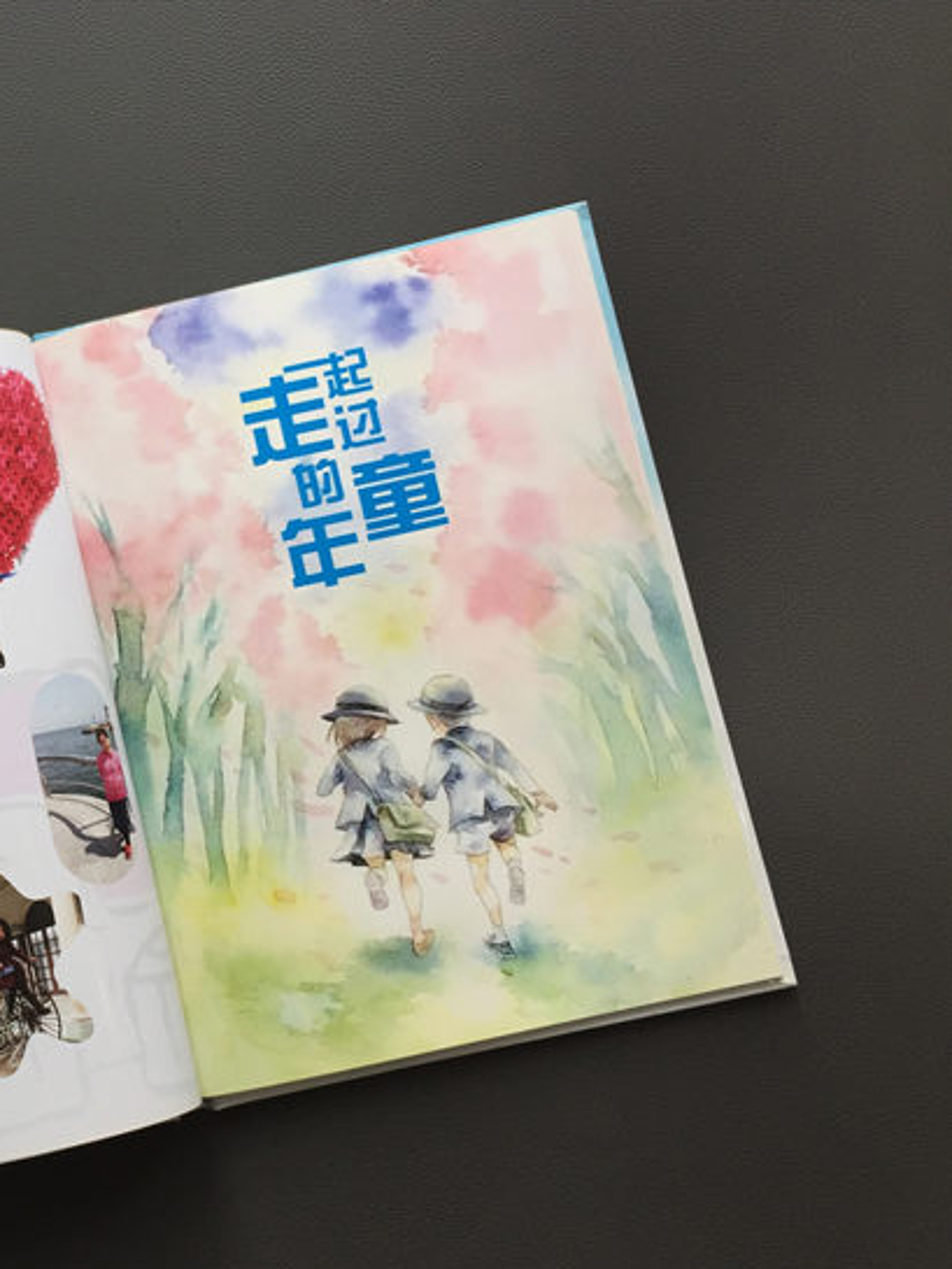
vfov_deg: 44.8
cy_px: 682
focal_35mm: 42
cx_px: 42
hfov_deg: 32.1
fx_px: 1539
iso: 40
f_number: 2.2
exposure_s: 1/100
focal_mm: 4.15
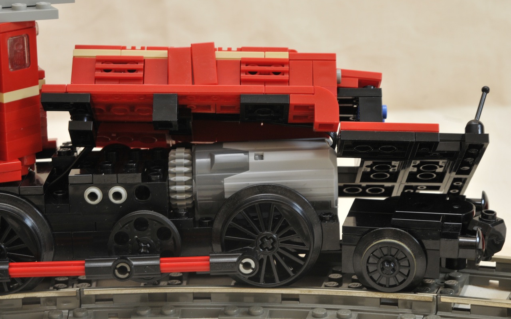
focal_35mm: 92
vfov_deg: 14.2
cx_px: 256
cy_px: 159
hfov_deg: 22.6
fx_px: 1281
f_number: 11
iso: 560
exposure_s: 1/30
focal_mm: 60
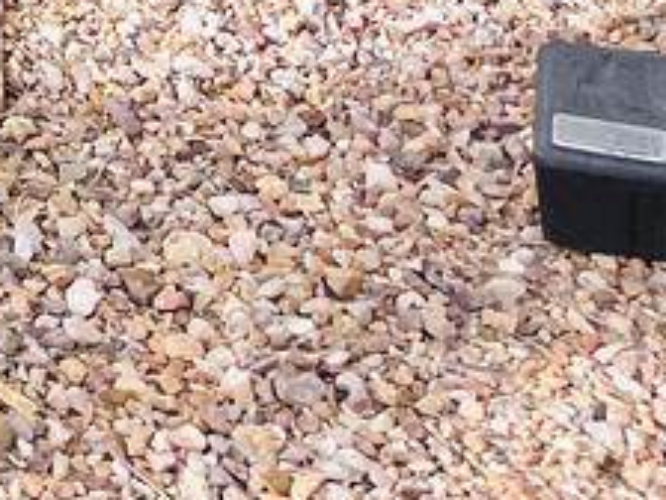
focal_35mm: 167
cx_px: -1183
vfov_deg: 7.6
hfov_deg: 9.7
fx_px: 3213
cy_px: -1095
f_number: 1.6
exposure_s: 1/750
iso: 32
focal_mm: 5.1
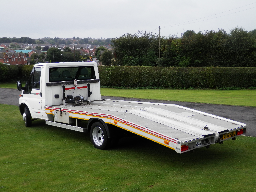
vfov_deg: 32.2
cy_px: 96
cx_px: 128
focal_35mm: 45
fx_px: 333
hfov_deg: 42.1
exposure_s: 1/400
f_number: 3.8
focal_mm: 8
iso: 80
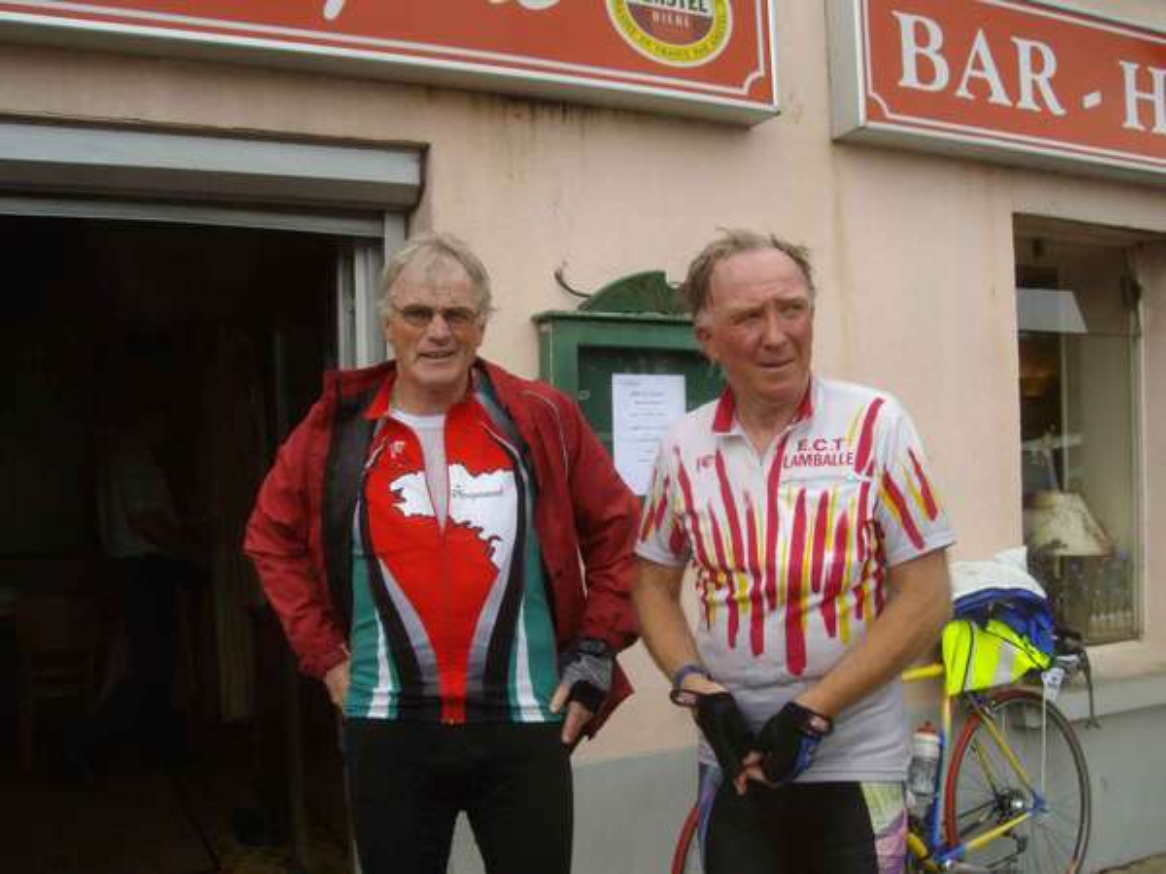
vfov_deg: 39.7
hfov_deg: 51.4
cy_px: 437
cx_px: 583
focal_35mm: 36
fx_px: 1213
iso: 80
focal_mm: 6
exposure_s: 1/400
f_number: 4.8
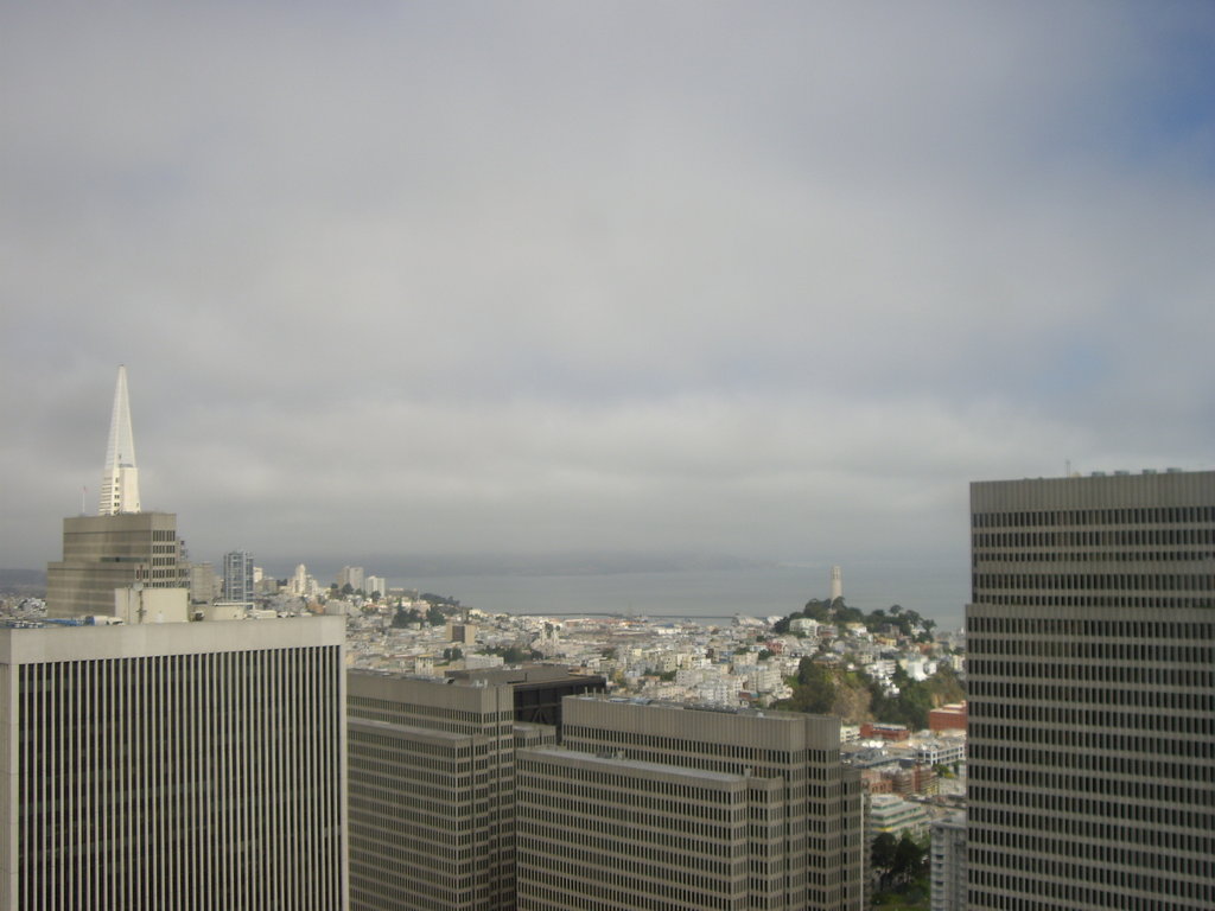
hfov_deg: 49.0
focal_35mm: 38
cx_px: 608
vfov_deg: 37.7
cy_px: 456
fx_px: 1334
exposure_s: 1/320
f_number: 4.3
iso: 50
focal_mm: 6.2
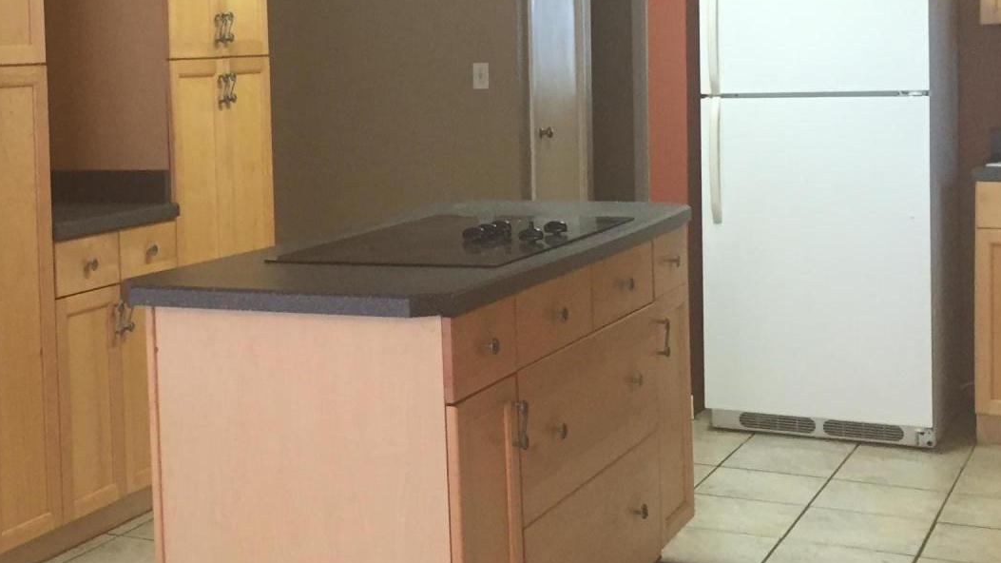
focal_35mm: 60
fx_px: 1592
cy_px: 125
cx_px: 291
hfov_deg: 34.4
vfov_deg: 19.9
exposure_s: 1/30
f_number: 2.2
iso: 125
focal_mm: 4.15
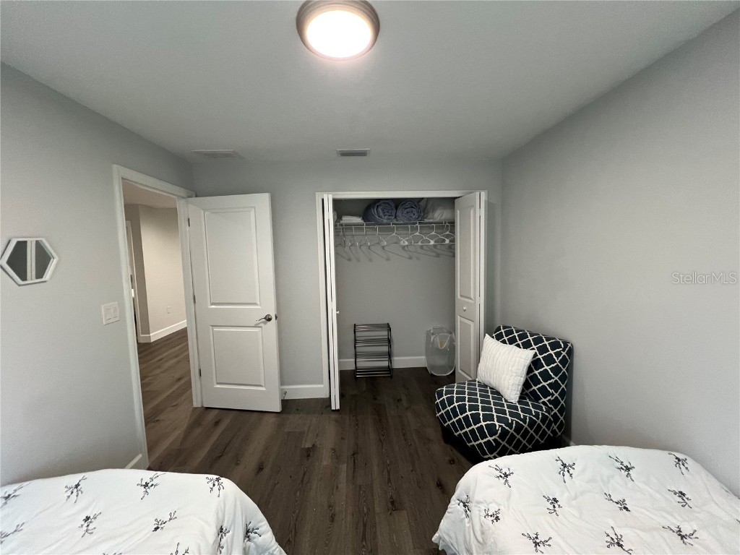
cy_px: 278
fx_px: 278
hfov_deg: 106.2
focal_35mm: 13
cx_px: 370
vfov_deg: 89.9
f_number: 1.8
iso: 200
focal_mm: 1.57
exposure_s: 1/60
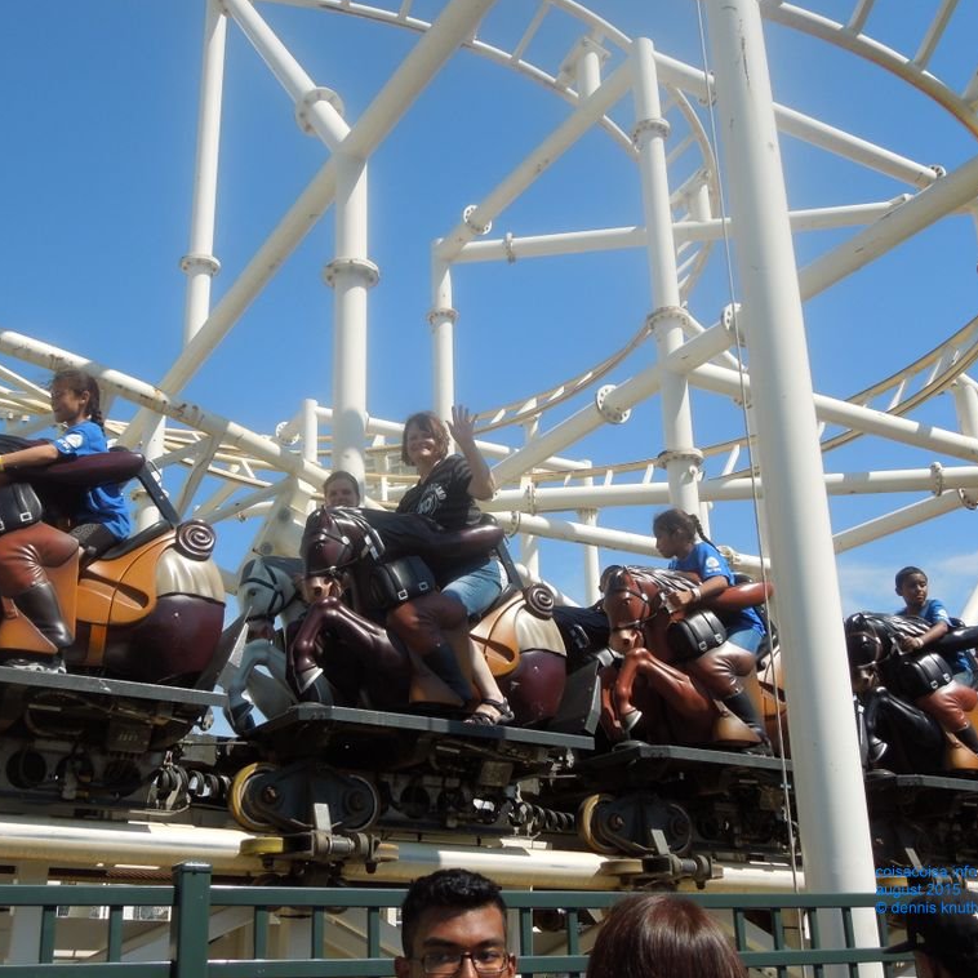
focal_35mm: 37
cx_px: 461
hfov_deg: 44.9
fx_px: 1183
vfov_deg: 44.9
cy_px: 493
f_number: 3.6
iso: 100
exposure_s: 1/1250
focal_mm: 5.6
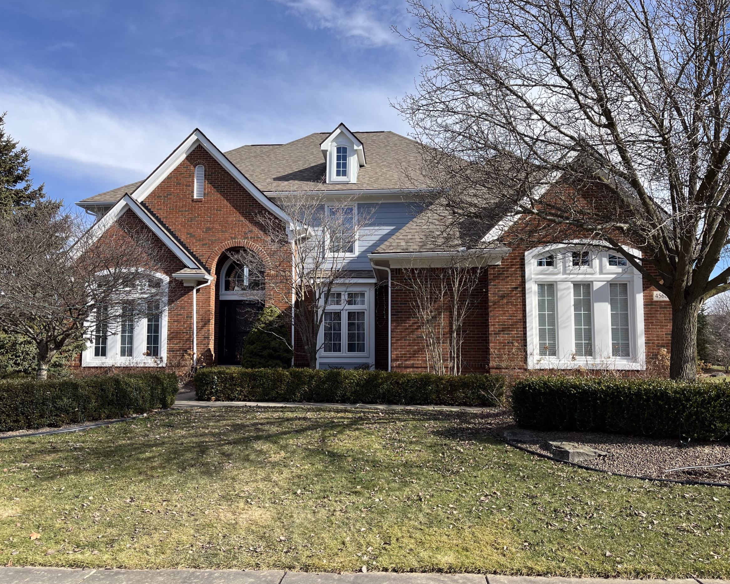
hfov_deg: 62.2
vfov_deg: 51.5
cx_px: 351
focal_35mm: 28
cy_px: 296
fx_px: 605
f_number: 1.6
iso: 50
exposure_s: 1/2179
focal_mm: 5.1
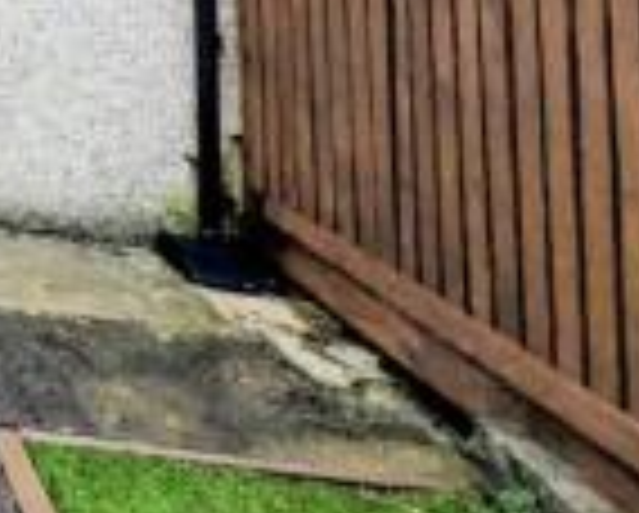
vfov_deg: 21.9
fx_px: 1061
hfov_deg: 23.8
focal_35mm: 56
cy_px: -286
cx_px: -396
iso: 48
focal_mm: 1.83
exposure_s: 1/165
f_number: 2.2
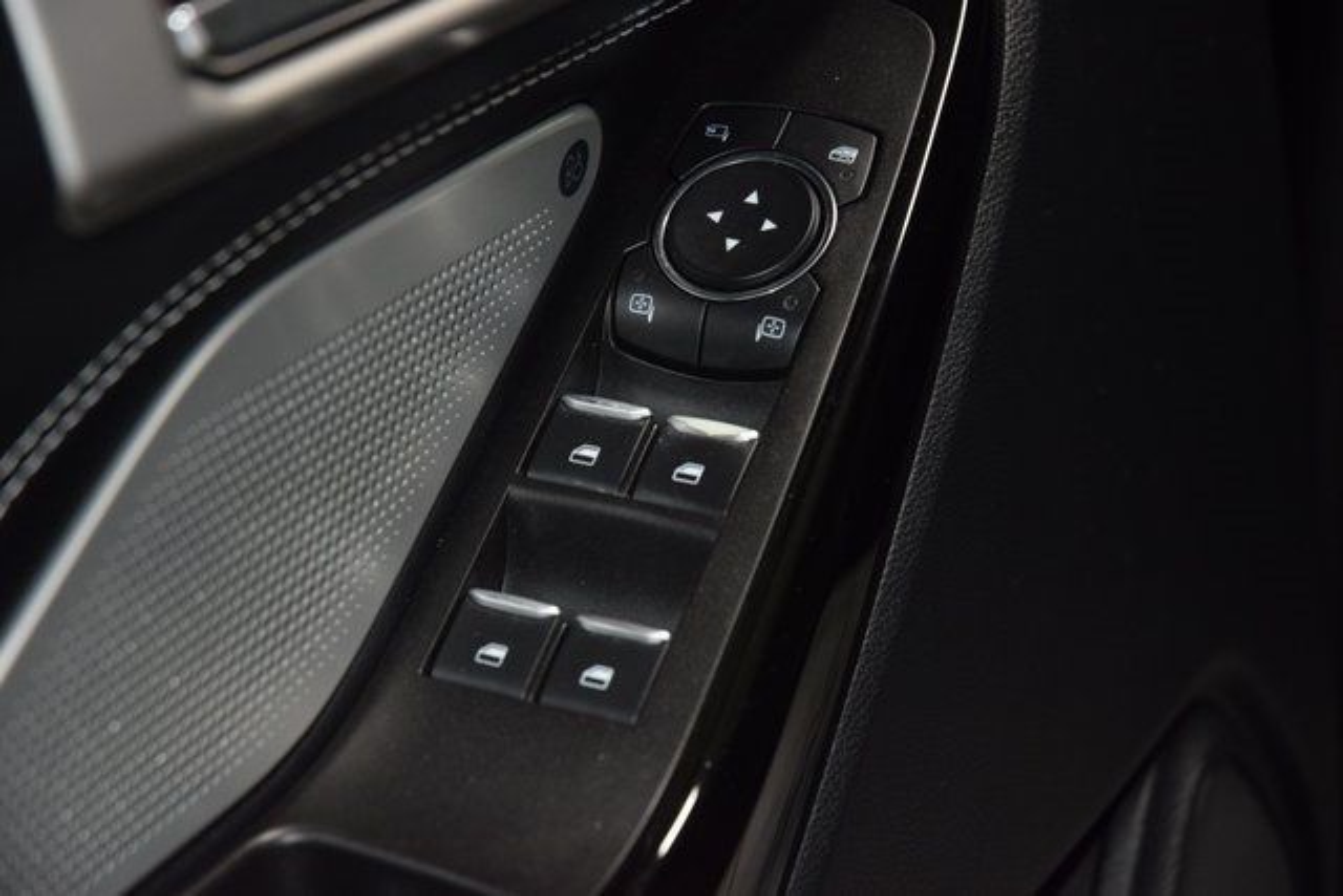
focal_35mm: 105
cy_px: 448
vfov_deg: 13.0
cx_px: 672
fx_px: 3918
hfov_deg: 19.5
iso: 1400
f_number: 4.5
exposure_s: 1/80
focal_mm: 70
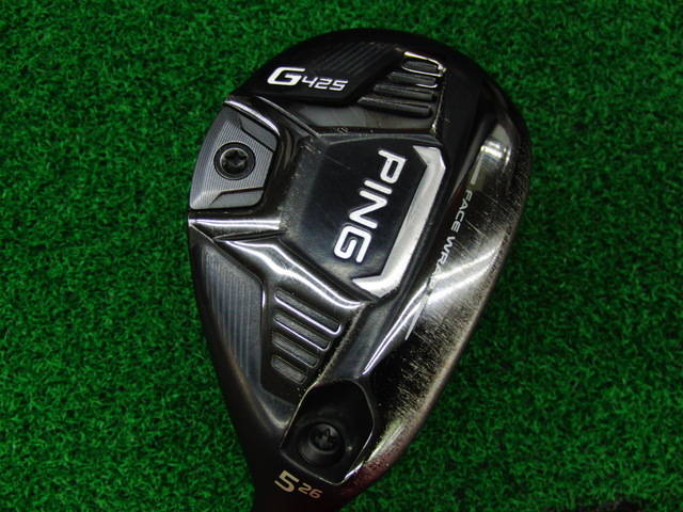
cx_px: 342
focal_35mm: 37
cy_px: 256
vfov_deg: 38.7
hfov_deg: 50.1
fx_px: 730
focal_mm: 6.42
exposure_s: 1/60
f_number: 3.6
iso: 400
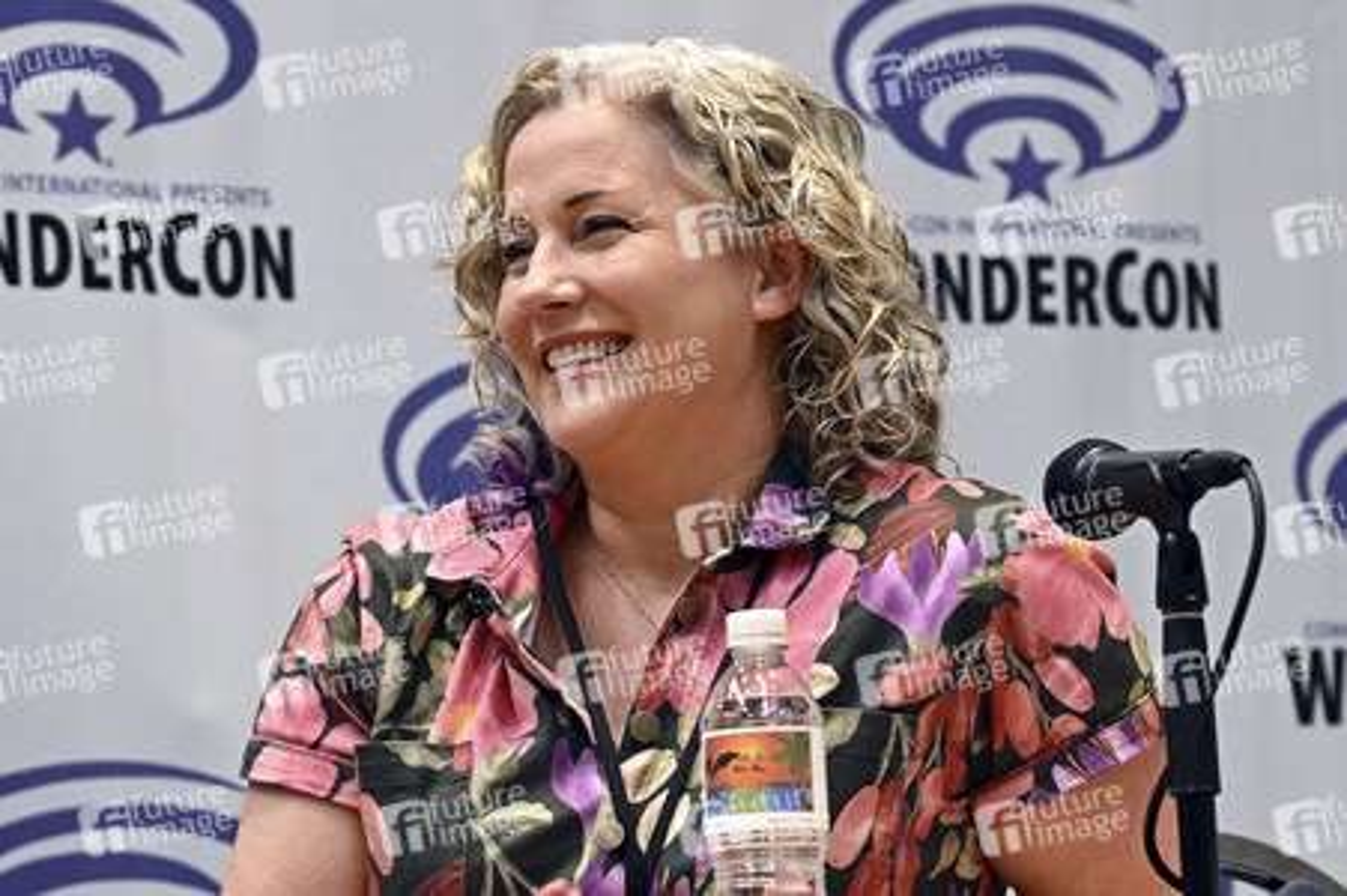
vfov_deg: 12.4
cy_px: 448
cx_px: 674
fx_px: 4113
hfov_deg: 18.6
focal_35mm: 110
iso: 6400
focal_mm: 110
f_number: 5.6
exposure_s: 1/80
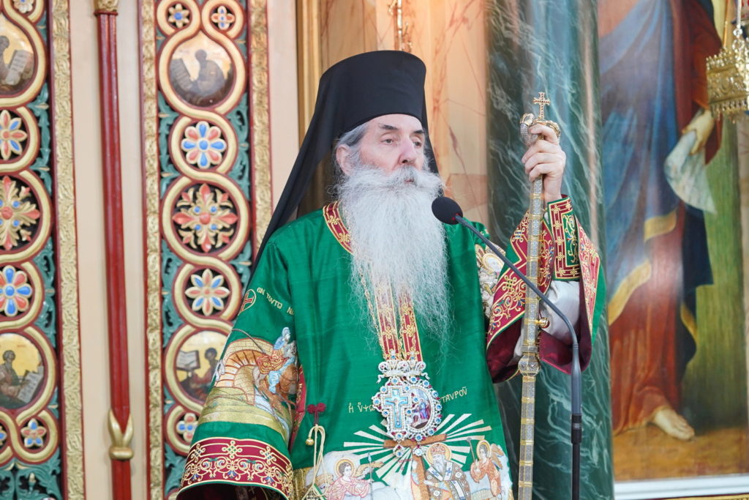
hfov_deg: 19.5
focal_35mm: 105
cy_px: 250
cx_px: 374
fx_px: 2185
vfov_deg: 13.0
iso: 1600
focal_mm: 70
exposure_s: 1/250
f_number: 3.2
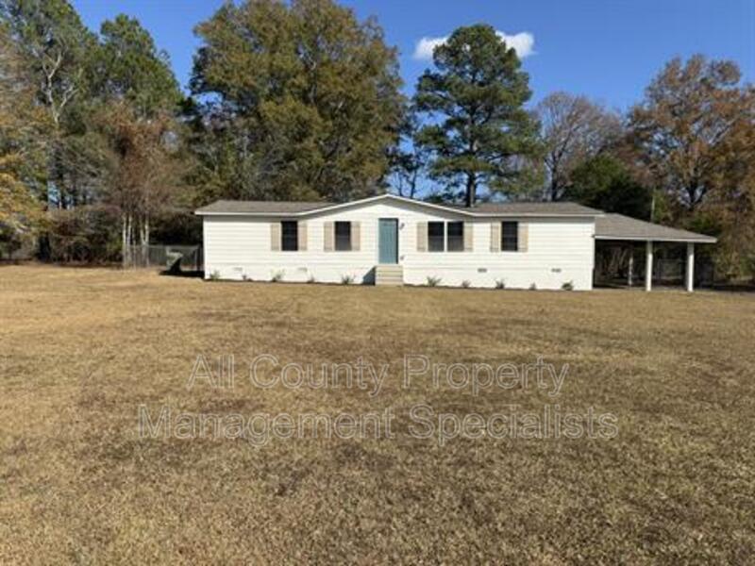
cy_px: 283
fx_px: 523
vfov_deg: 56.8
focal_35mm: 24
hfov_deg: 71.6
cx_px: 378
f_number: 1.78
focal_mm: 6.76
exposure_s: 1/4673
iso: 80
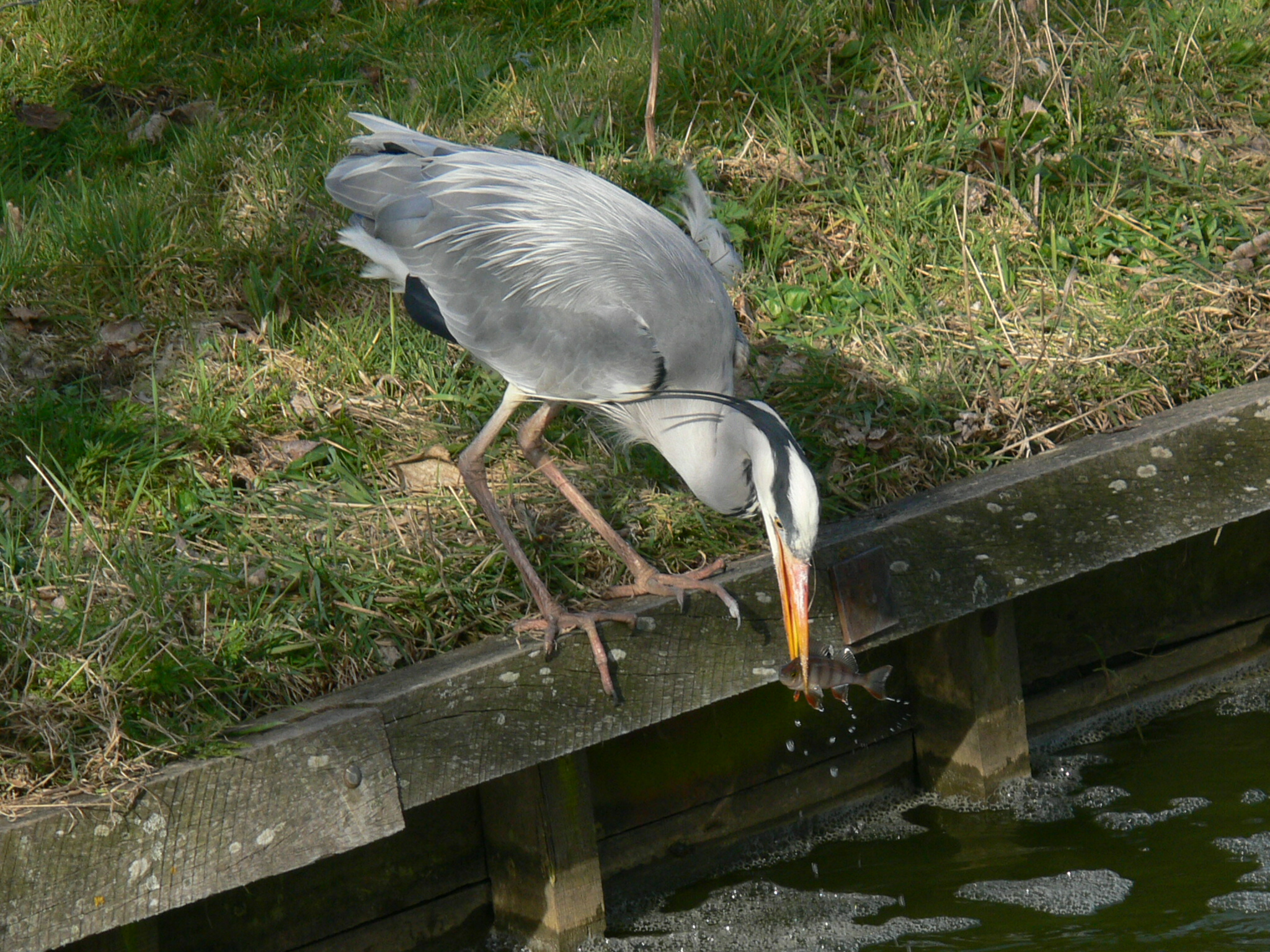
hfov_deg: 8.0
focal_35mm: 246
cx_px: 635
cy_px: 476
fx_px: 9025
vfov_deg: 6.0
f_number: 5.6
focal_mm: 52
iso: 80
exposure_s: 1/250
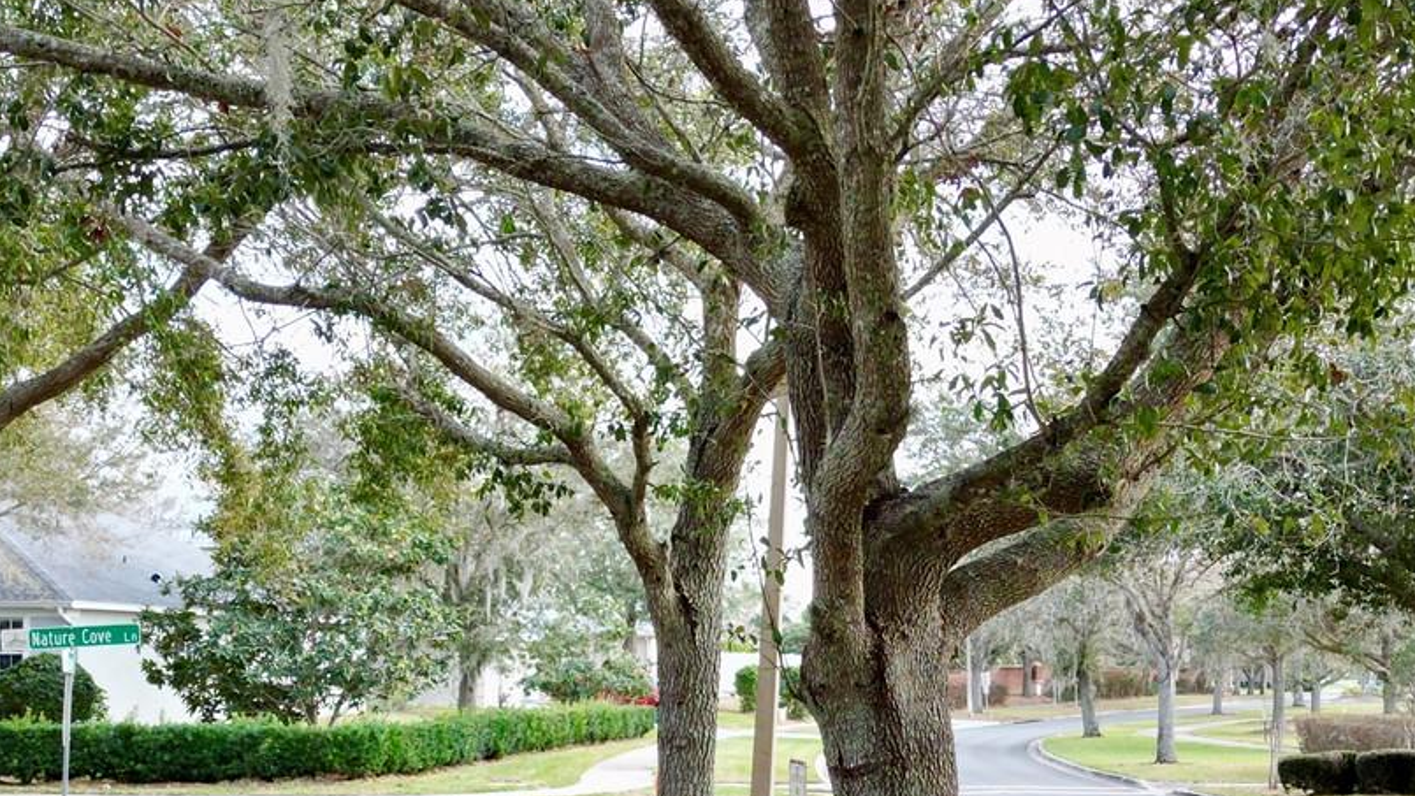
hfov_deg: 39.7
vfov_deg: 22.8
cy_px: 611
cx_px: 828
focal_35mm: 52
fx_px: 1951
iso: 160
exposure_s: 1/320
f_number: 1.7
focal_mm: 6.72
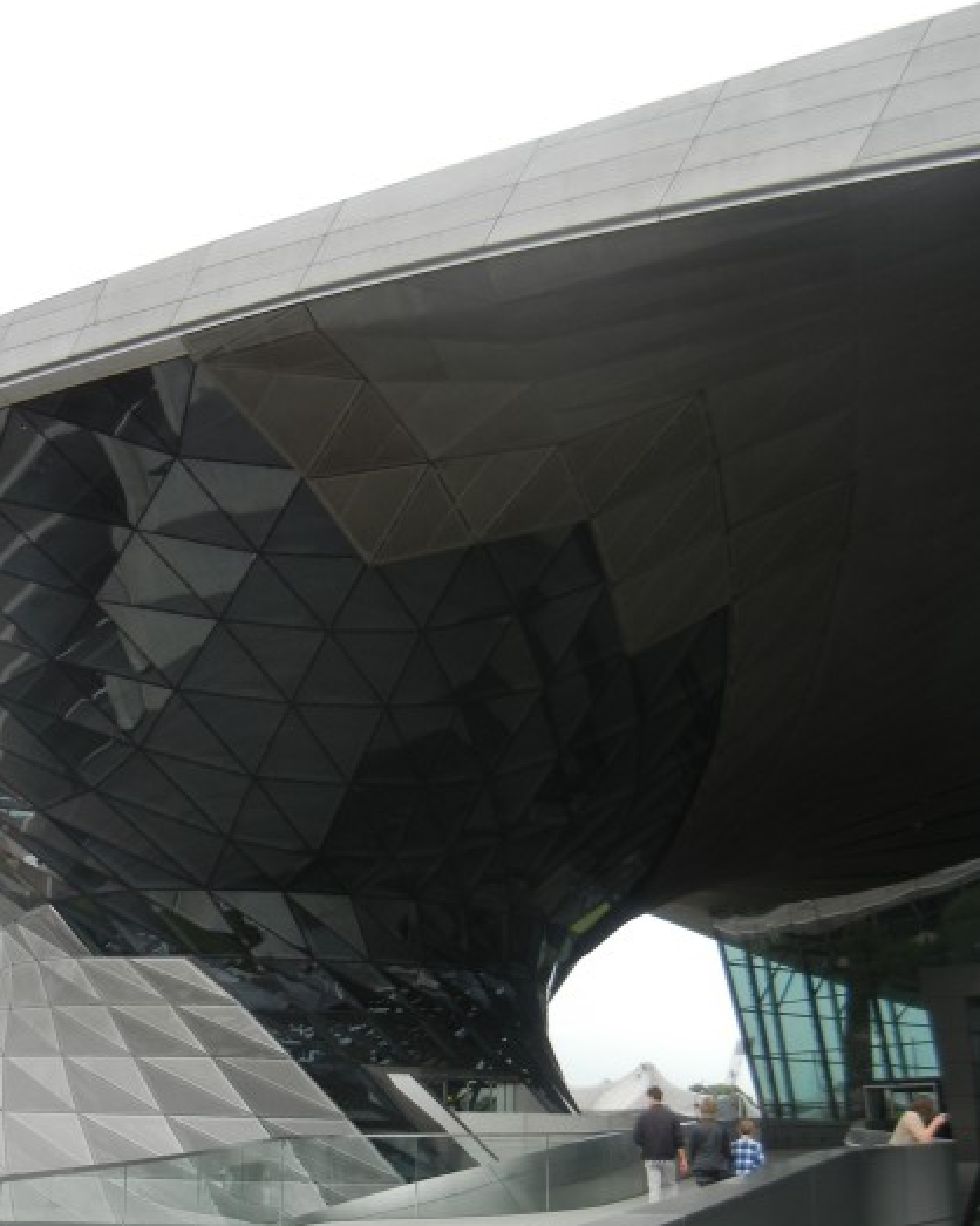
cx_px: 370
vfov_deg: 42.4
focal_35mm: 43
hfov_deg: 34.7
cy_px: 811
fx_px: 1560
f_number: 3.5
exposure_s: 1/635
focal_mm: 5.4
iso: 160
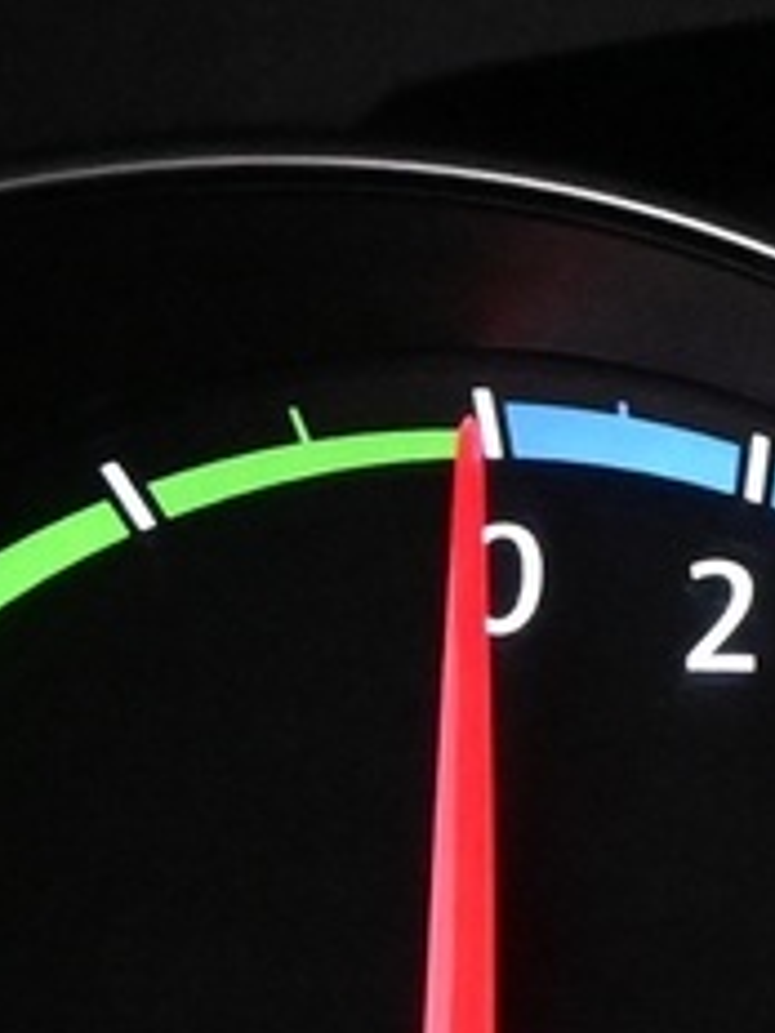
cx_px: 2236
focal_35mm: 181
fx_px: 5403
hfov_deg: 7.4
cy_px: 975
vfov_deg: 10.8
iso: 5000
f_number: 6.3
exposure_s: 1/50
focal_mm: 18
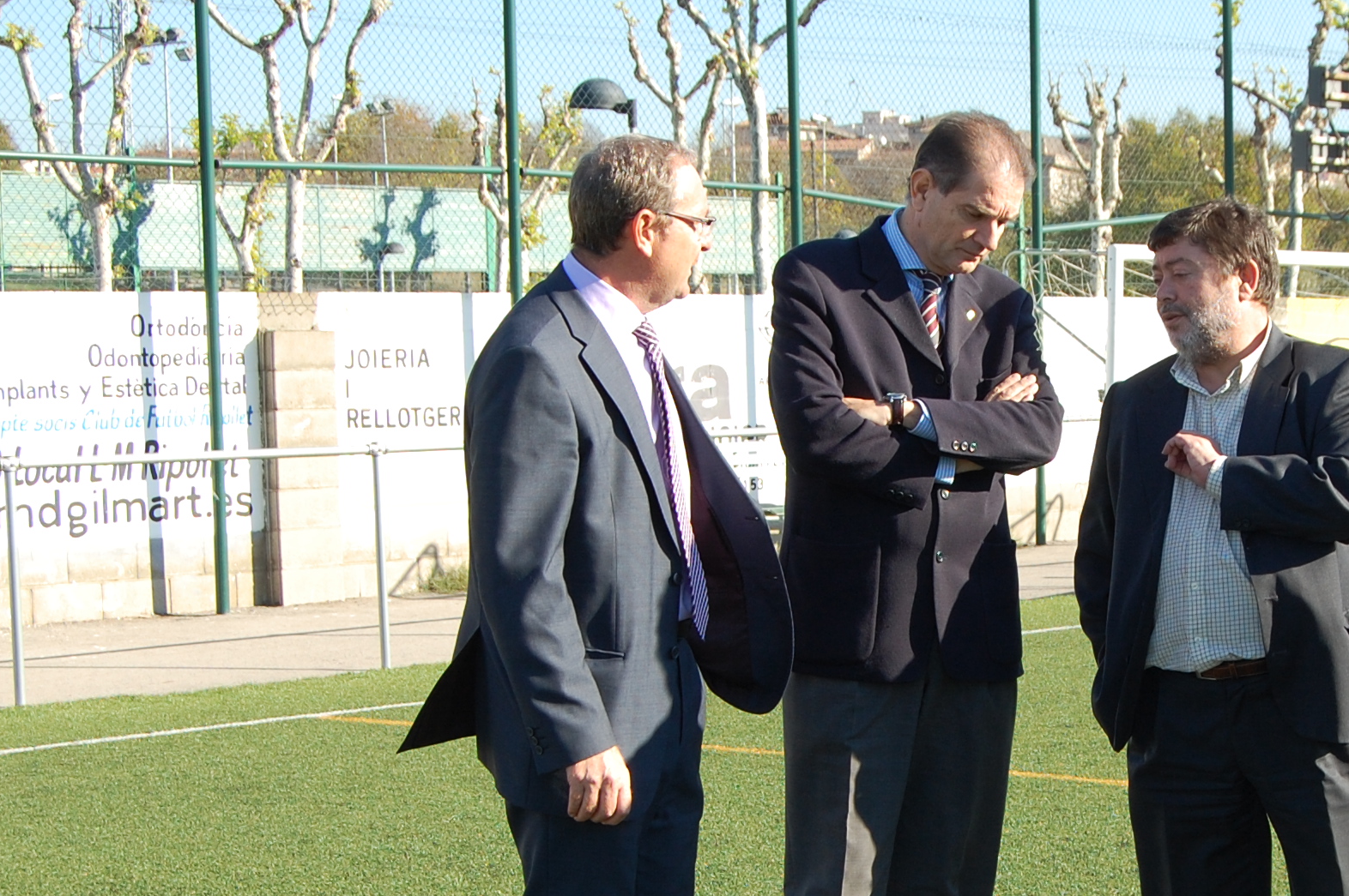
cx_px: 1010
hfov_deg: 22.7
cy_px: 664
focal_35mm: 89
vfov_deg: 15.3
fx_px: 3330
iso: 200
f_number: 7.1
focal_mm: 31
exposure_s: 1/200
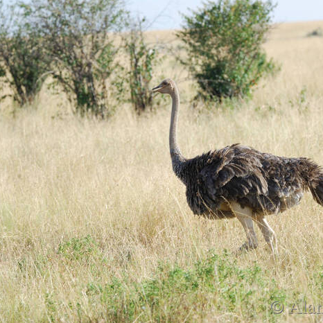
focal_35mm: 422
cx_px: 190
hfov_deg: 4.2
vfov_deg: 4.2
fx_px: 4455
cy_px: 162
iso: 220
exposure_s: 1/400
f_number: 5.3
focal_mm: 220
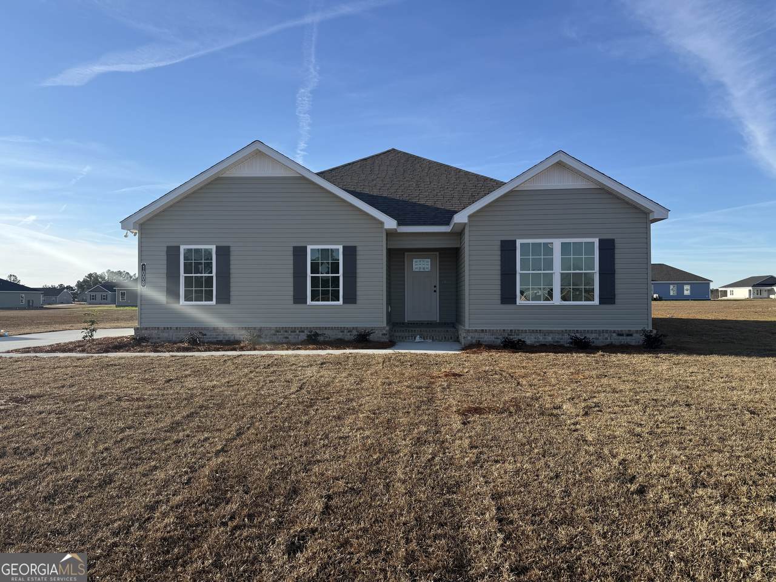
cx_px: 388
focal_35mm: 24
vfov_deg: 56.8
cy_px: 291
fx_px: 538
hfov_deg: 71.6
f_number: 1.78
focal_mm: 6.76
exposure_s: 1/3759
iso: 80
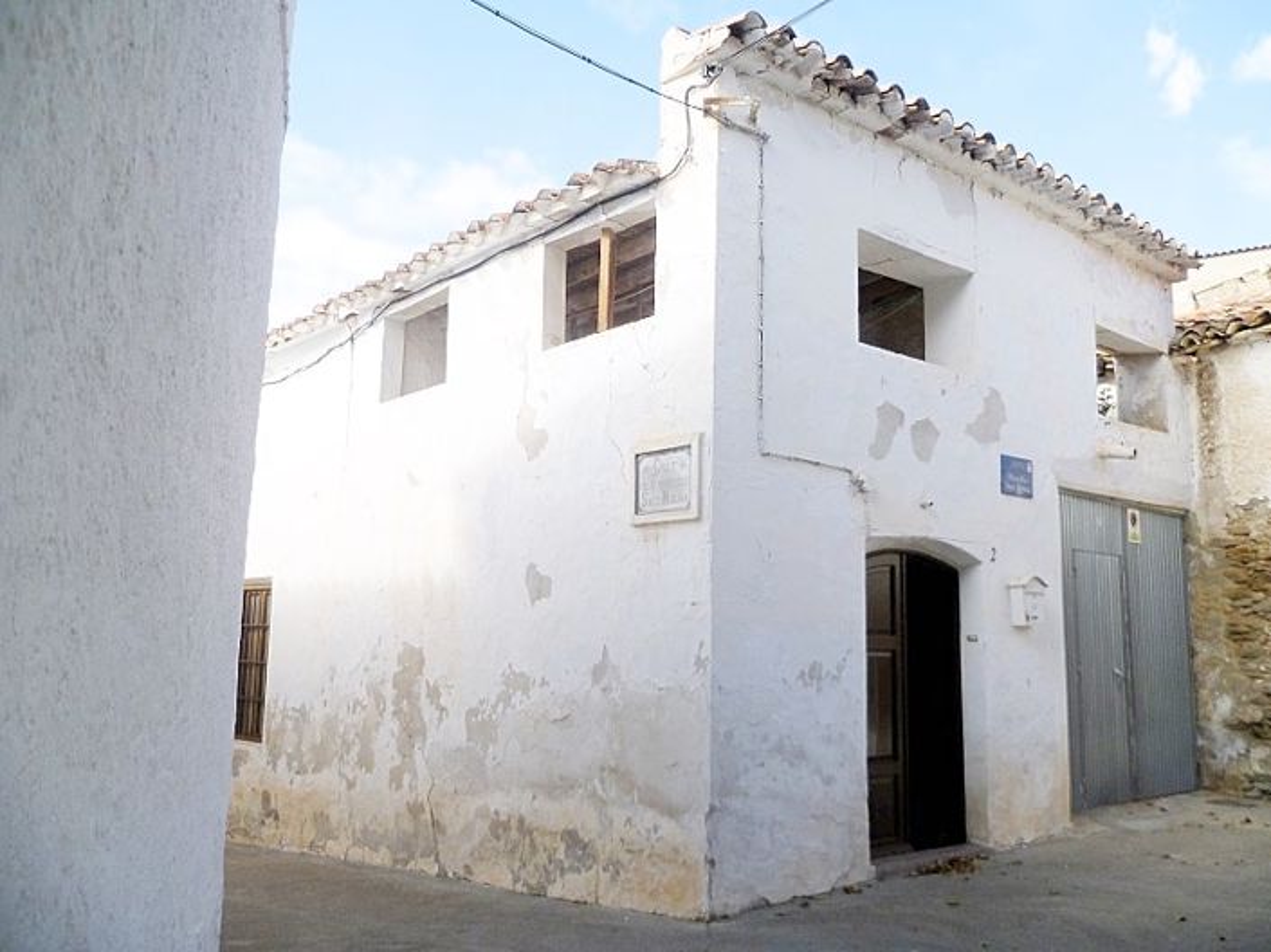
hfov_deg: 63.5
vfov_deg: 49.7
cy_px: 476
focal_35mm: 28
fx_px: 1028
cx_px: 636
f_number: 2.8
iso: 80
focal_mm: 5
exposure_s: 1/500
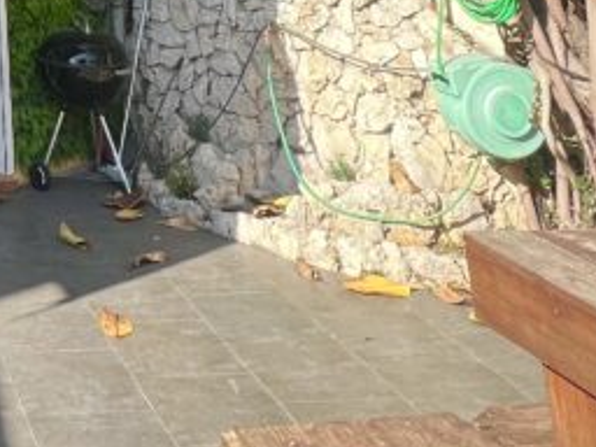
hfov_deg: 31.5
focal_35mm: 52
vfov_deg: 20.7
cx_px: -100
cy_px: -333
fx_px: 895
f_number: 1.8
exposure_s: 1/274
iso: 32
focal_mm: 1.57
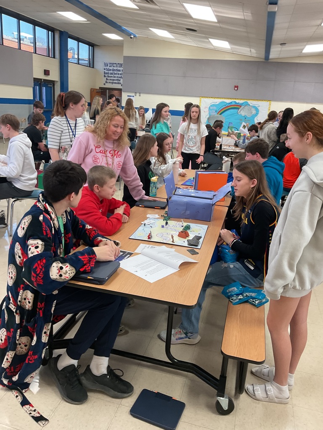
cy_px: 215
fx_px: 361
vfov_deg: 61.7
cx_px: 162
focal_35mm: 29
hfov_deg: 48.2
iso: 50
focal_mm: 3
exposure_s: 1/60
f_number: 1.8
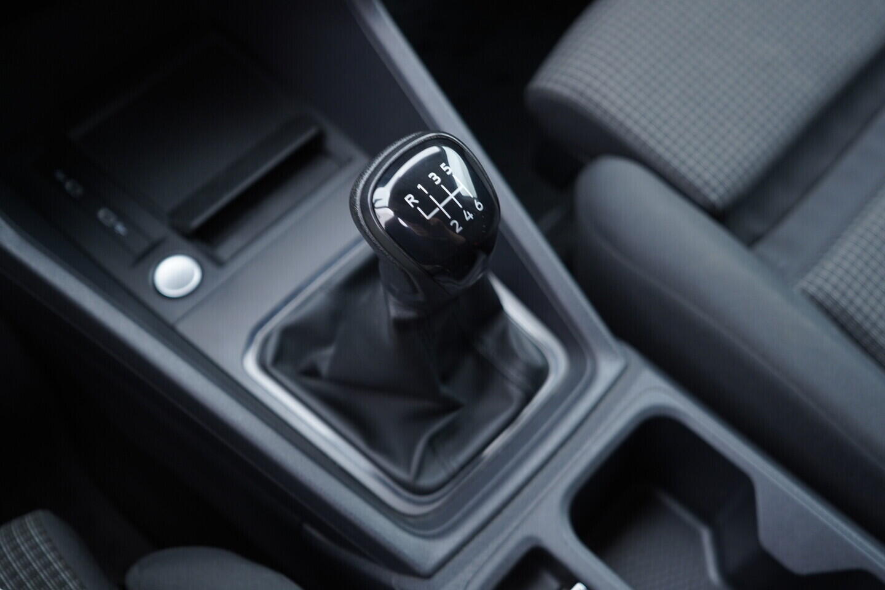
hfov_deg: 53.1
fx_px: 885
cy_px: 295
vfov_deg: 36.9
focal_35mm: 36
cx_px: 442
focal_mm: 24
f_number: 2.8
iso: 400
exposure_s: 1/40
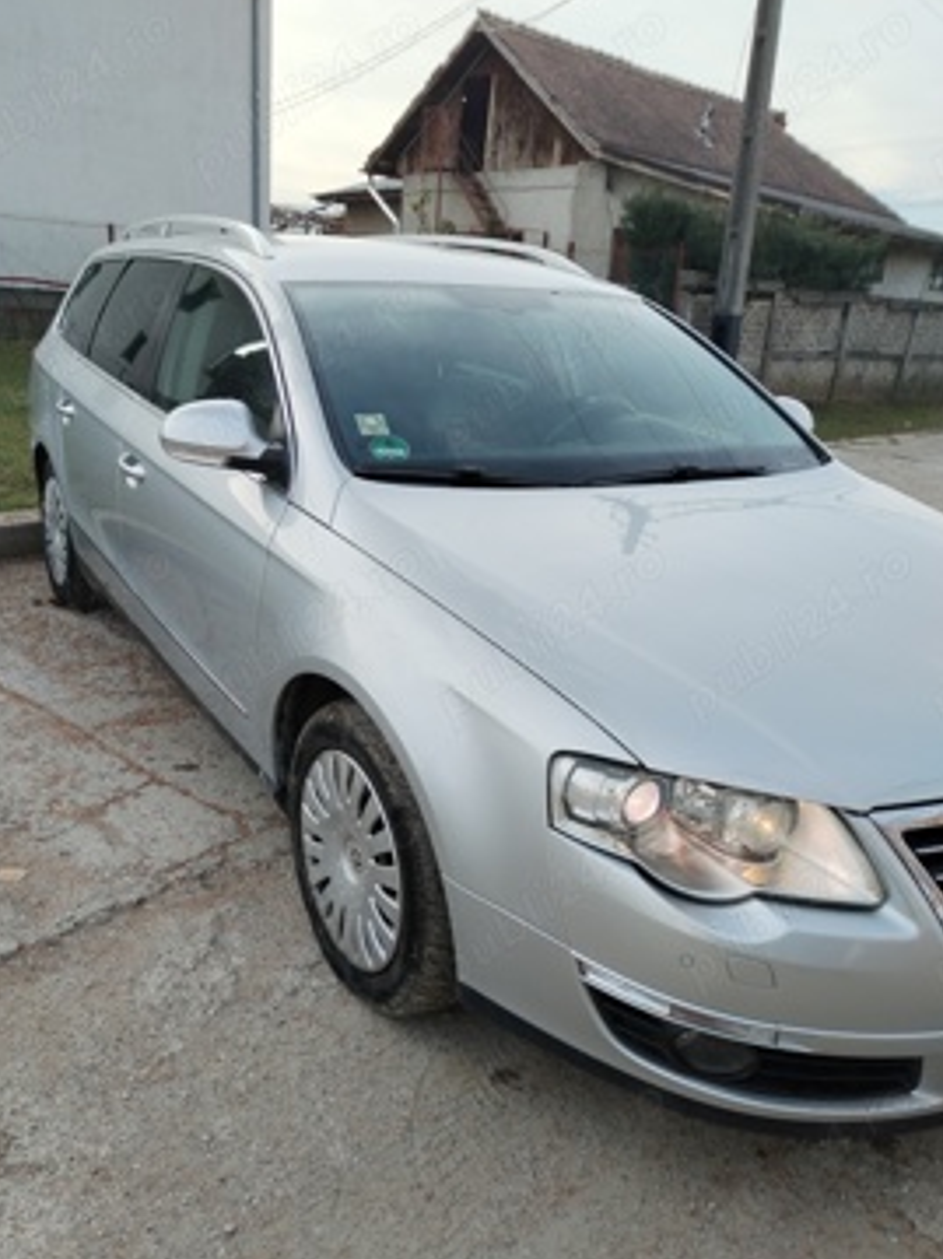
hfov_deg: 48.1
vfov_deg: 61.6
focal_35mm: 29
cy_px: 691
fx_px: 1054
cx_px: 428
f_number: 1.8
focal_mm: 4.75
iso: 100
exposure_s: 1/741
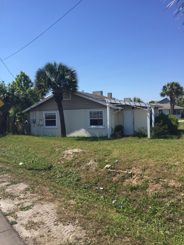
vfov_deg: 61.7
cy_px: 122
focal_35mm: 29
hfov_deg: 48.2
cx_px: 92
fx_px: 206
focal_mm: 4.15
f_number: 2.2
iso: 32
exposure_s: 1/1721
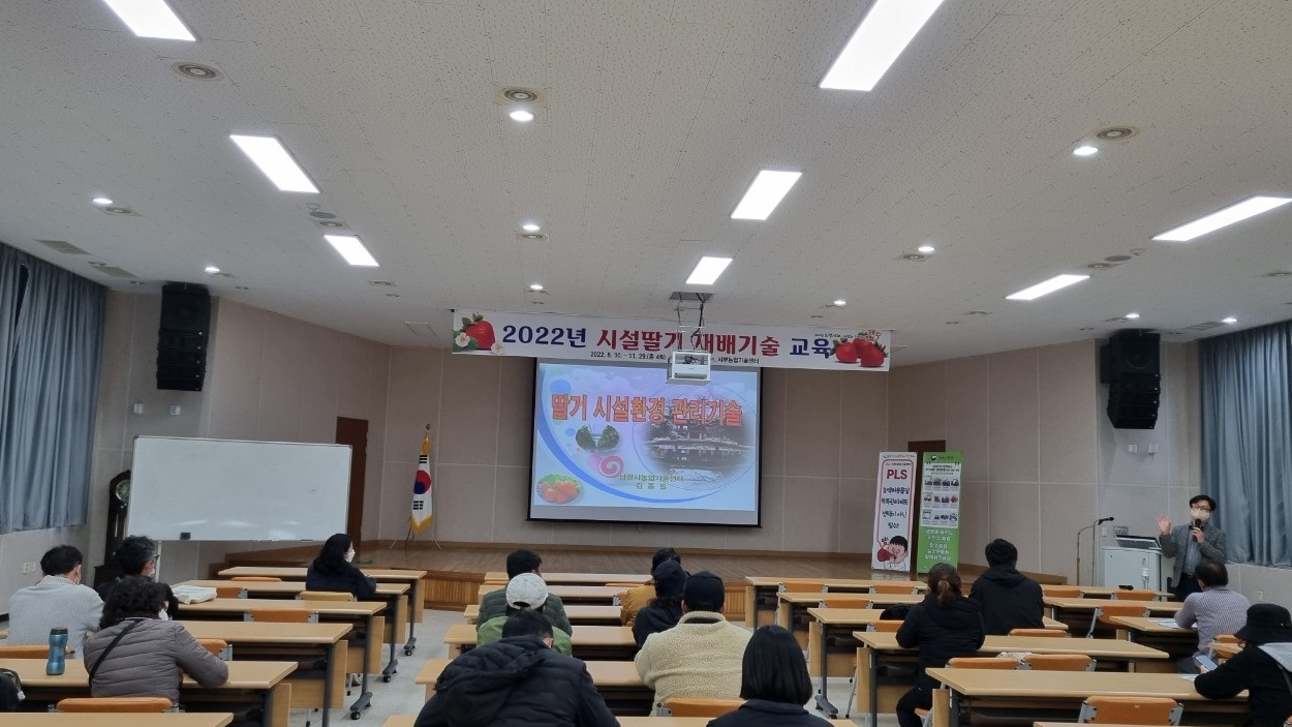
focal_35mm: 29
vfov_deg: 40.2
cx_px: 648
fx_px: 993
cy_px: 387
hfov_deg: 66.1
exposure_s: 1/120
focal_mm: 5.4
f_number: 1.8
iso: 200
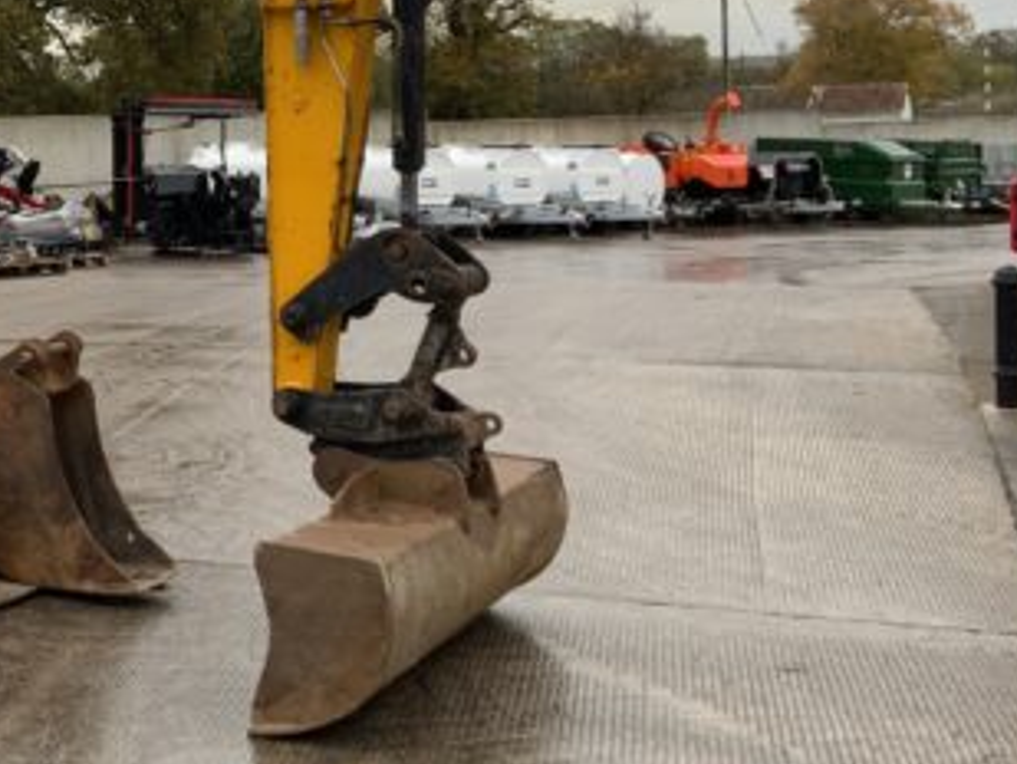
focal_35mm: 60
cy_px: 135
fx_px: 1763
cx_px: 10
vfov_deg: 24.0
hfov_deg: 30.1
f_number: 1.8
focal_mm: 3
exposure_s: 1/122
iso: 20
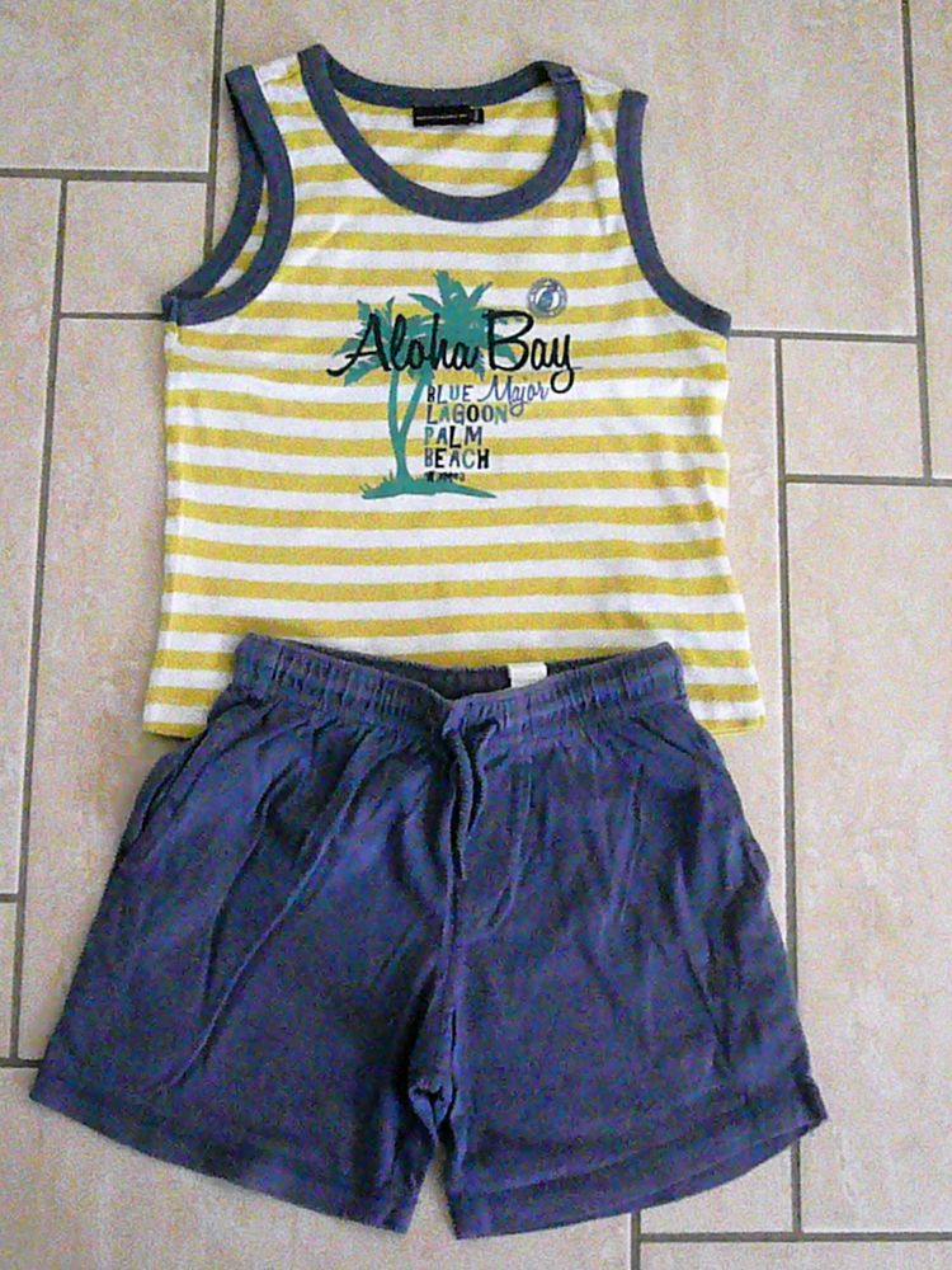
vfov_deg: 44.8
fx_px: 1540
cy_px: 635
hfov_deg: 34.3
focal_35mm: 42
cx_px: 476
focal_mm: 6.9
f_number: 3.3
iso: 3200
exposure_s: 1/250
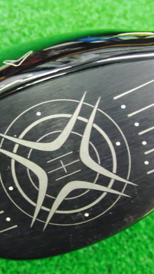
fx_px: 392
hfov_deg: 22.2
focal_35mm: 54
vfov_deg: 38.5
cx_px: 56
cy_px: 137
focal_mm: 6.42
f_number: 3.6
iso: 400
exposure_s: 1/13
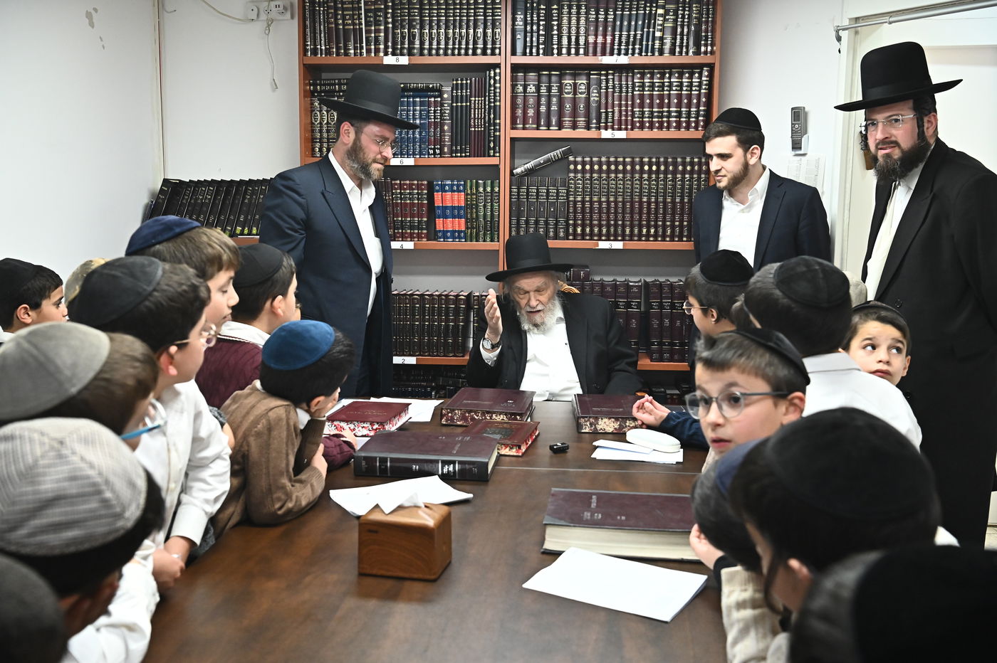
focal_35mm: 36
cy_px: 332
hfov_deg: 53.2
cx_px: 498
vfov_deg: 36.8
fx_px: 996
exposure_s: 1/250
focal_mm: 36
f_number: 5.6
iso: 4000
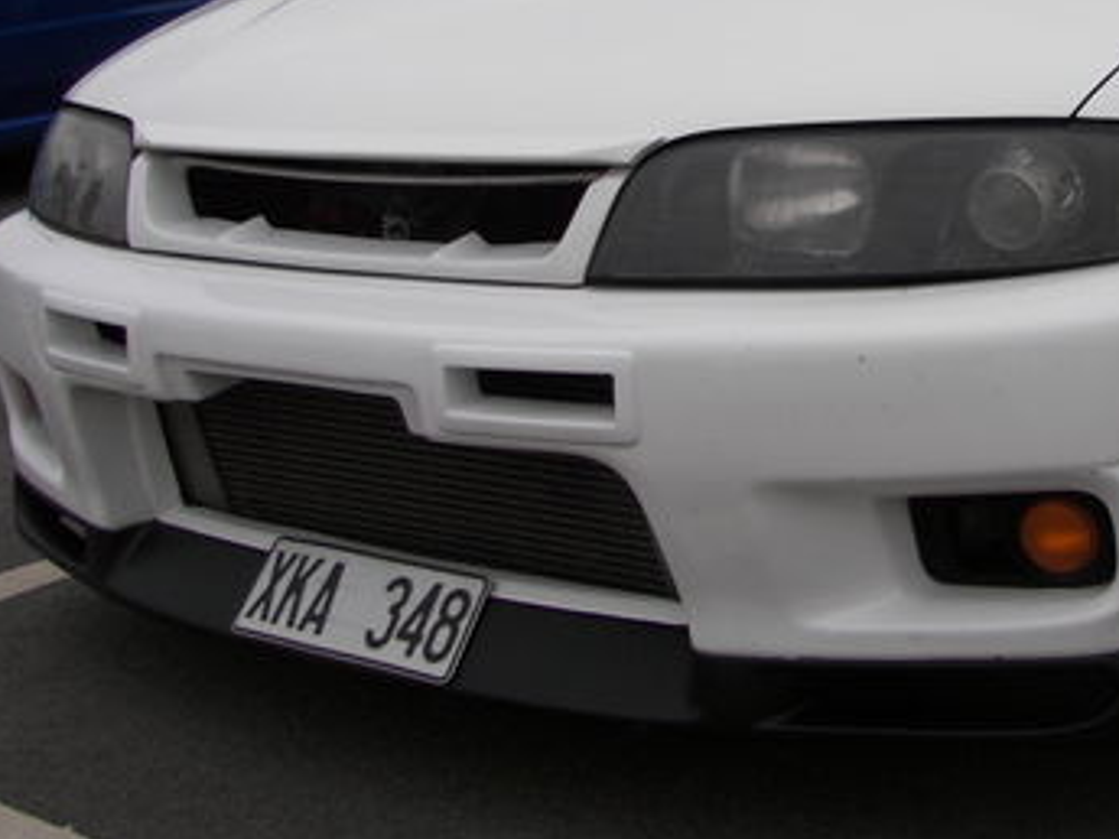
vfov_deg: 21.7
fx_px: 2166
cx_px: 803
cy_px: 195
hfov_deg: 28.6
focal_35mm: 67
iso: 64
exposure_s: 1/200
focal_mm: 6
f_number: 2.8
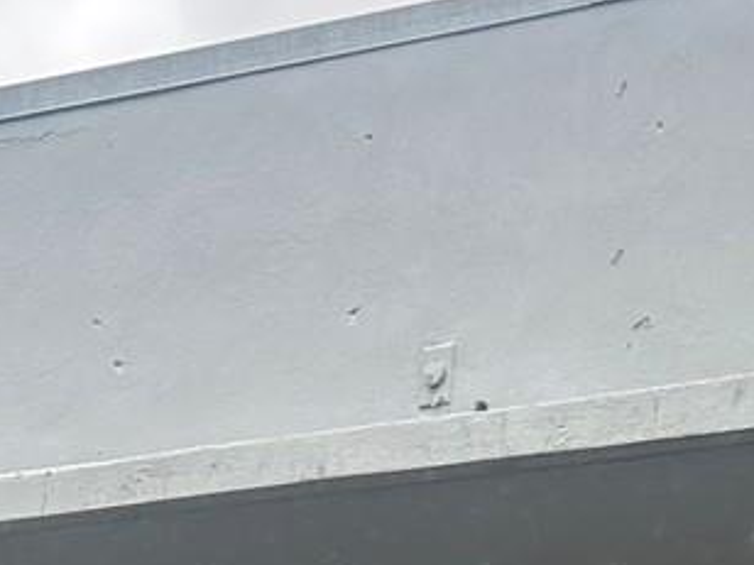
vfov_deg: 10.2
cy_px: 1110
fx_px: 2941
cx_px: 1116
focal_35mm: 135
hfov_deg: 13.8
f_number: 1.5
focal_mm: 5.7
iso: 50
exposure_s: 1/591
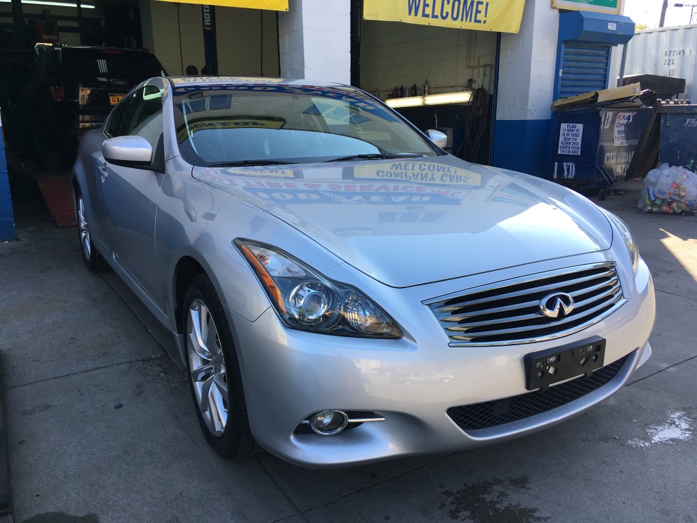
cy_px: 262
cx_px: 348
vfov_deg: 48.2
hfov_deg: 61.7
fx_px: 584
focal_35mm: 29
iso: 25
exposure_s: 1/363
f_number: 2.2
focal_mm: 4.15
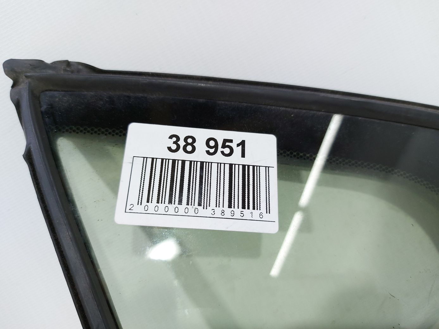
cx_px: 220
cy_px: 164
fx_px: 304
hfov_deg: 71.6
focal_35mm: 24
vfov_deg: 56.8
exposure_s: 1/50
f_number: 1.8
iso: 64
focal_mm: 5.23
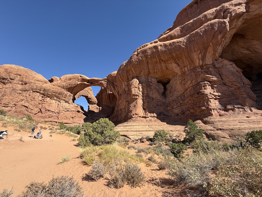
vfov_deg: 85.7
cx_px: 131
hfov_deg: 102.1
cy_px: 98
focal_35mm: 14
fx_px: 106
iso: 50
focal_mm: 2.22
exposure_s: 1/1017
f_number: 2.2
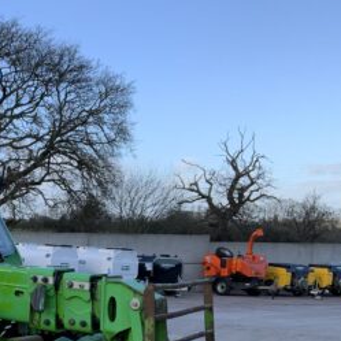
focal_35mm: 66
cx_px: -11
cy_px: 307
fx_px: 736
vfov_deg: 25.3
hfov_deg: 24.7
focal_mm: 3
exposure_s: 1/674
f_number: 1.8
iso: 16
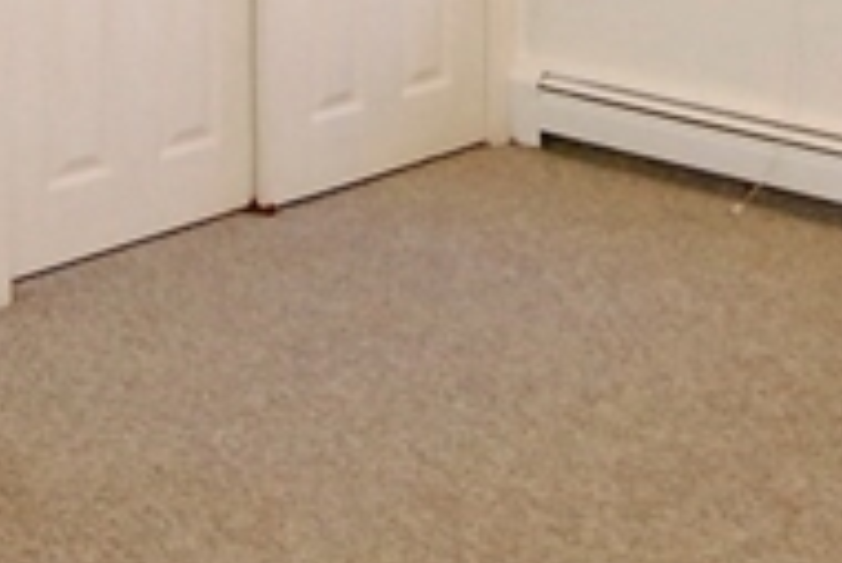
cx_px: 594
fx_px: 1896
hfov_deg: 24.8
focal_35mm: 81
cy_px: -293
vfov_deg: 15.5
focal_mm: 10
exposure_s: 1/60
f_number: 4
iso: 500
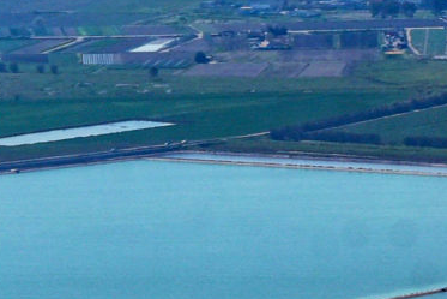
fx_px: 8533
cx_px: 519
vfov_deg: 2.0
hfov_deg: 3.0
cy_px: 965
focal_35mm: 687
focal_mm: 100
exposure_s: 1/400
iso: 100
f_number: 10
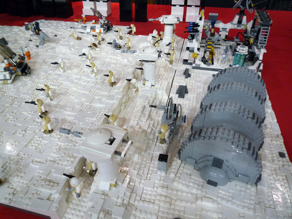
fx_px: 211
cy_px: 110
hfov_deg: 69.4
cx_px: 146
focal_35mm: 25
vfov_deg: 54.9
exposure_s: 1/30
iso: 320
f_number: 2.8
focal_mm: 4.4
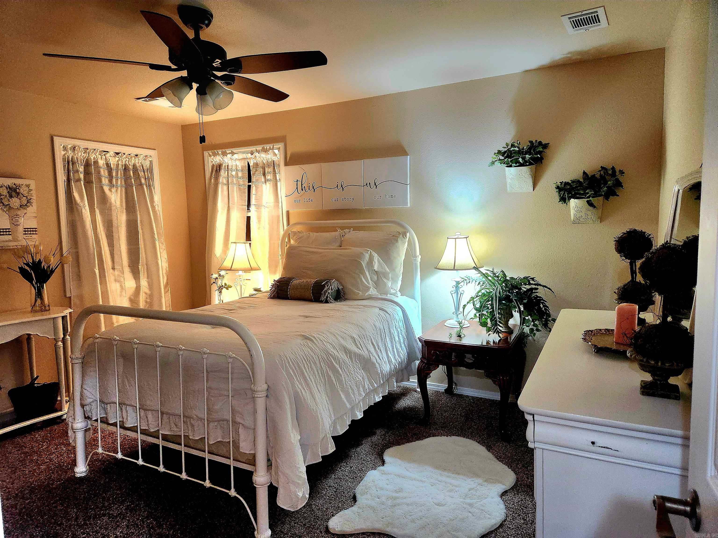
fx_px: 477
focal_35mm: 23
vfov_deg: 58.9
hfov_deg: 73.9
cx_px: 359
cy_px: 269
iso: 640
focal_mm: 5.4
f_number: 1.8
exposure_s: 1/120
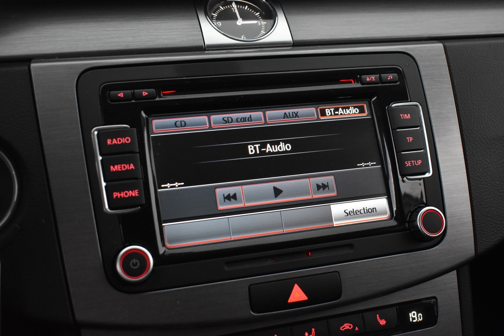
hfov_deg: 41.1
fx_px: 672
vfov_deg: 28.1
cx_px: 252
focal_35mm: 48
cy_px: 168
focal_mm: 32
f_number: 4.5
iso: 3200
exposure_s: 1/50
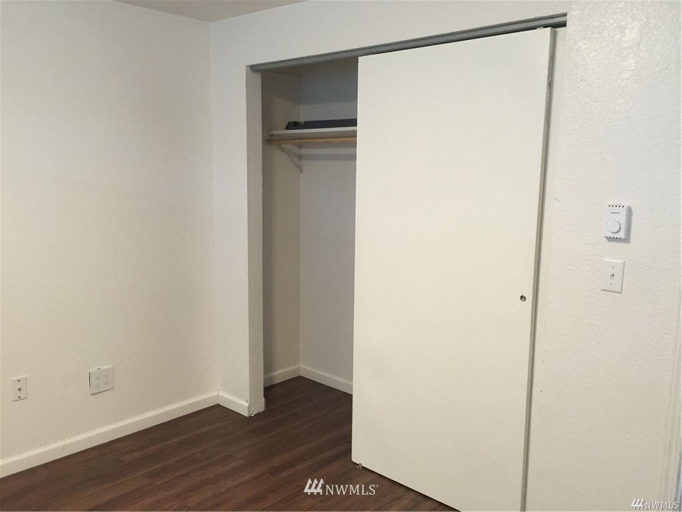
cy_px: 256
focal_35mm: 29
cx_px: 341
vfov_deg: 48.2
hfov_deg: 61.7
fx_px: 571
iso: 125
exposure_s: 1/15
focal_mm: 4.15
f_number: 2.2
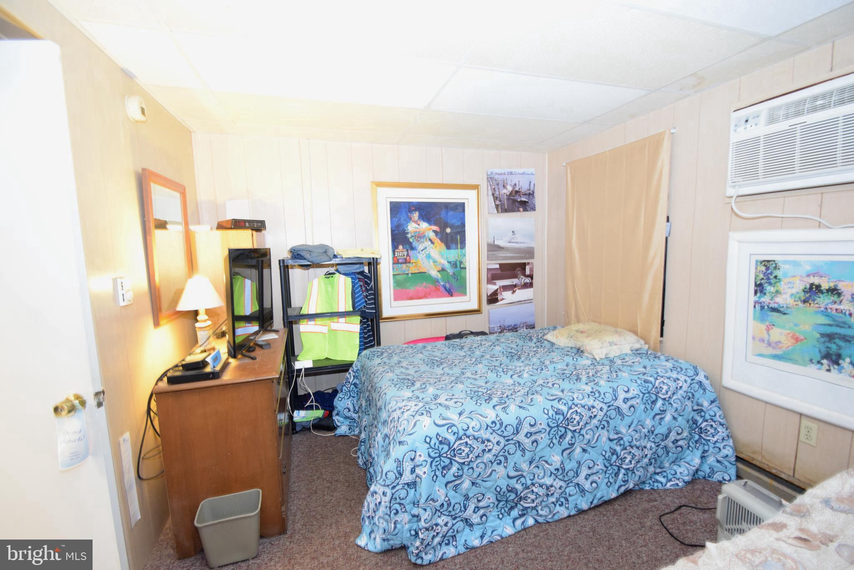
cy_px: 285
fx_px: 356
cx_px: 427
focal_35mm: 15
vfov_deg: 77.3
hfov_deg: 100.4
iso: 1400
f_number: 3.5
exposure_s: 1/15
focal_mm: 10
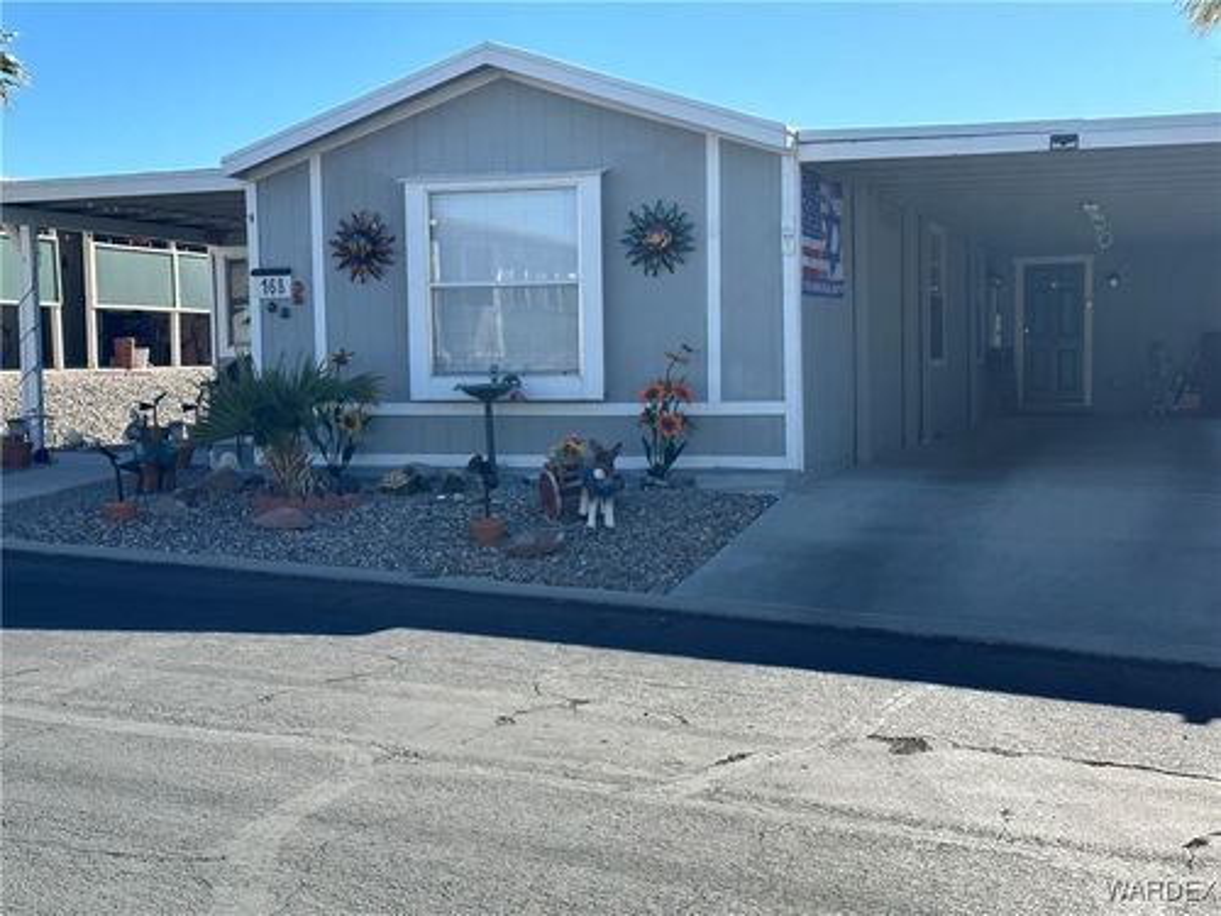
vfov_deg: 30.3
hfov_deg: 39.7
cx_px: 610
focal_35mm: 48
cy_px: 458
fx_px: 1693
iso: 64
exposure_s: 1/2410
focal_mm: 6.86
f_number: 1.78
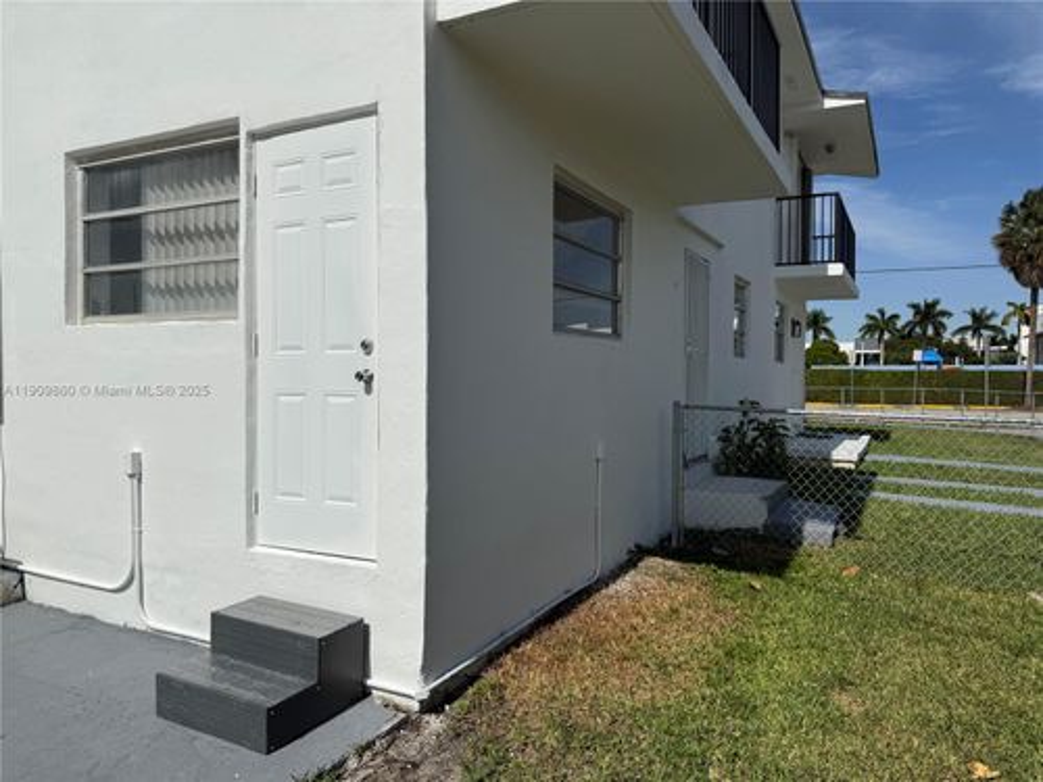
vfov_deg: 56.8
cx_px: 522
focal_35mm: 24
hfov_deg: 71.6
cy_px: 391
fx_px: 723
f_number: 1.78
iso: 64
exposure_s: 1/14286
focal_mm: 6.76
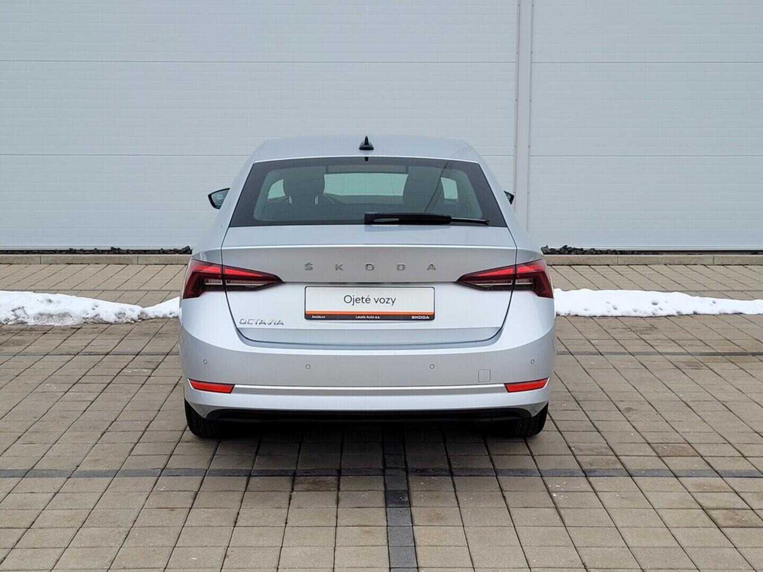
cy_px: 286
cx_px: 382
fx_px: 573
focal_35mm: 26
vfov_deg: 53.1
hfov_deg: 67.3
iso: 40
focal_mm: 5.4
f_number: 1.8
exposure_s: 1/574
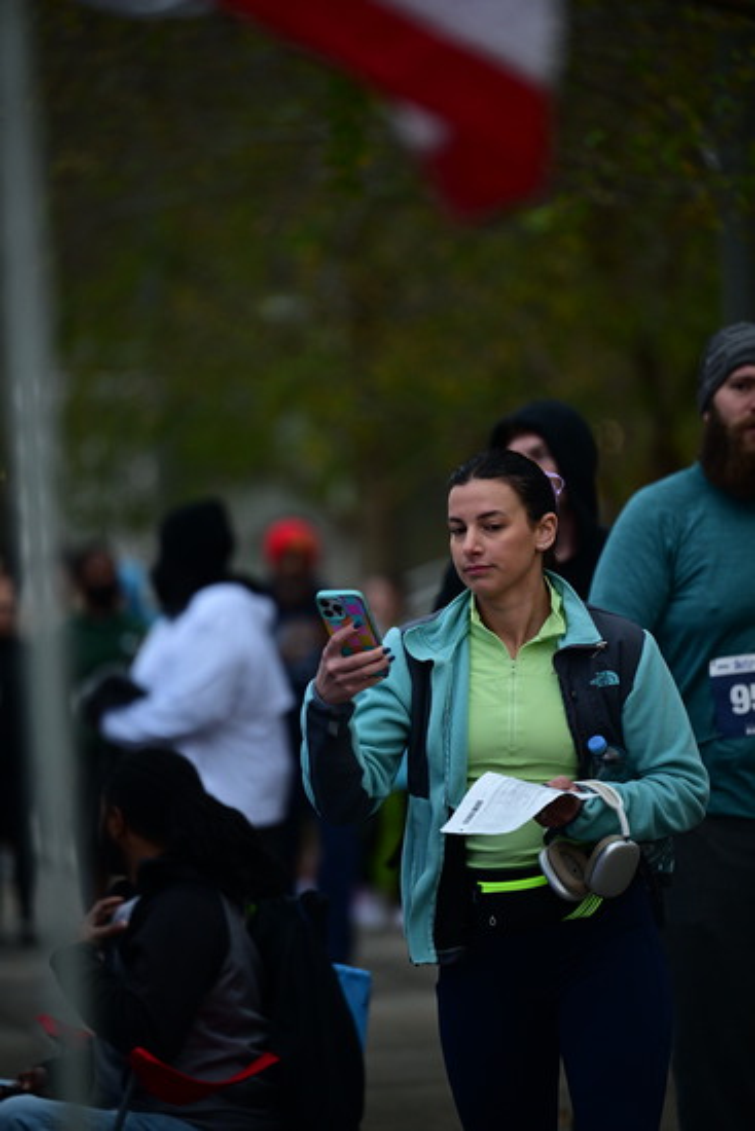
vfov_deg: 10.3
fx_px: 6287
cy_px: 566
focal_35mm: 200
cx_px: 378
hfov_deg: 6.9
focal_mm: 200
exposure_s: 1/400
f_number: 2.8
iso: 1250
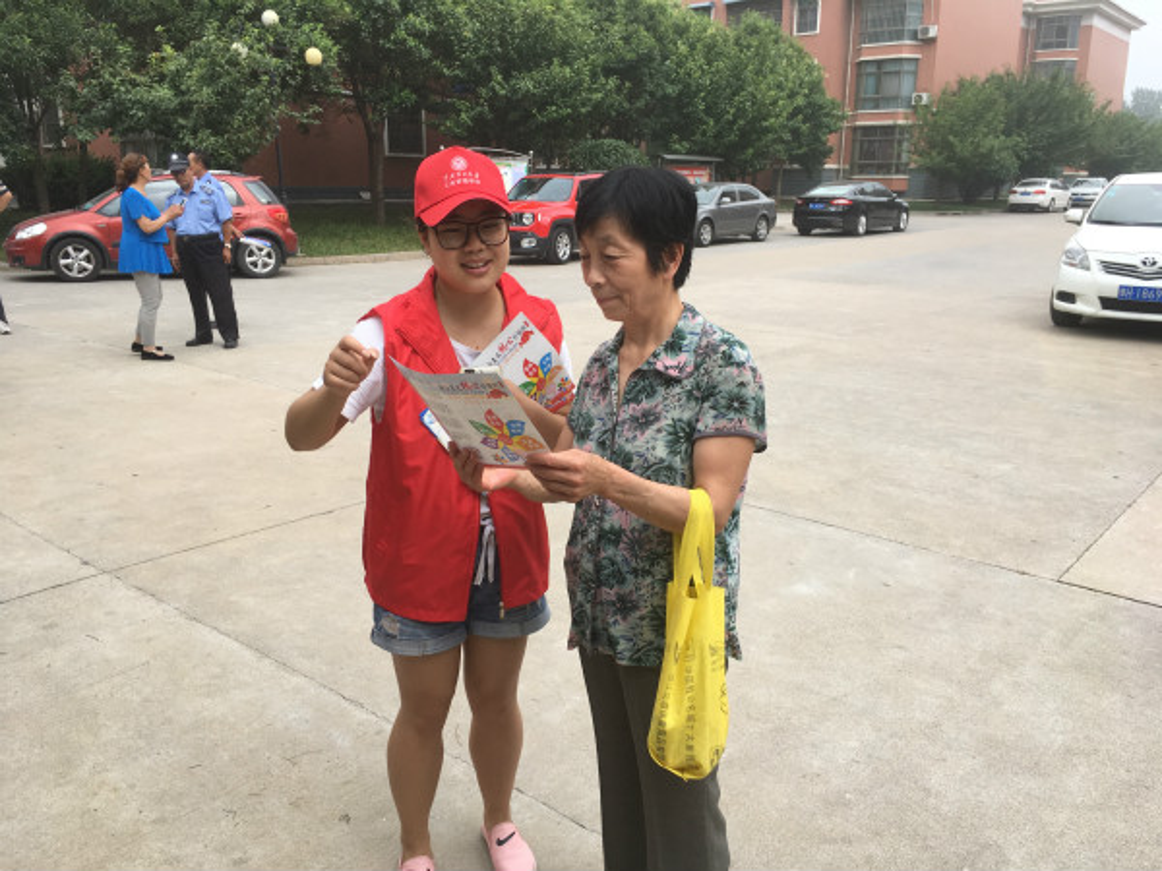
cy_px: 436
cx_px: 581
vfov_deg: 48.2
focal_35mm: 29
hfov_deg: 61.7
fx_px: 973
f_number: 2.2
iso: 25
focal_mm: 4.15
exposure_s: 1/472
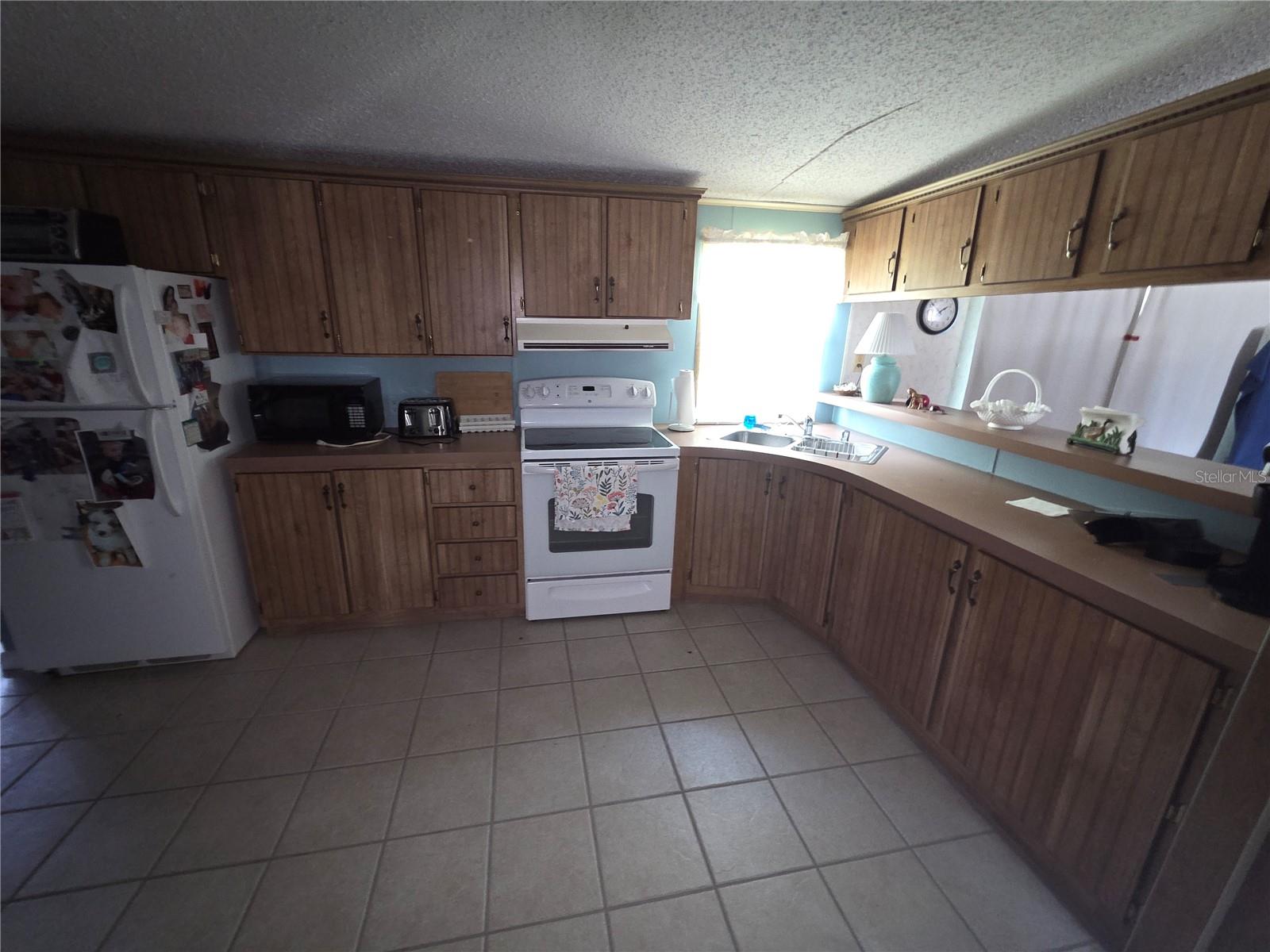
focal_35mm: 13
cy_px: 476
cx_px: 635
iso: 1250
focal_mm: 2.2
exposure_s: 1/8
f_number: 2.2
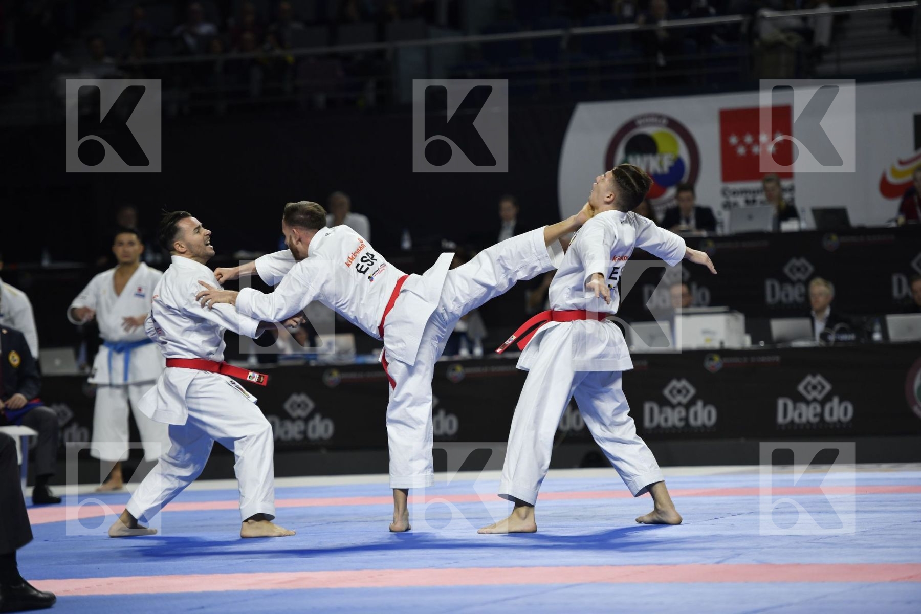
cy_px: 307
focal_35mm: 165
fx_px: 4221
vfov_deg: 8.3
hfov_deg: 12.5
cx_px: 460
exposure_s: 1/800
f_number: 2.8
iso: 800
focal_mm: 165
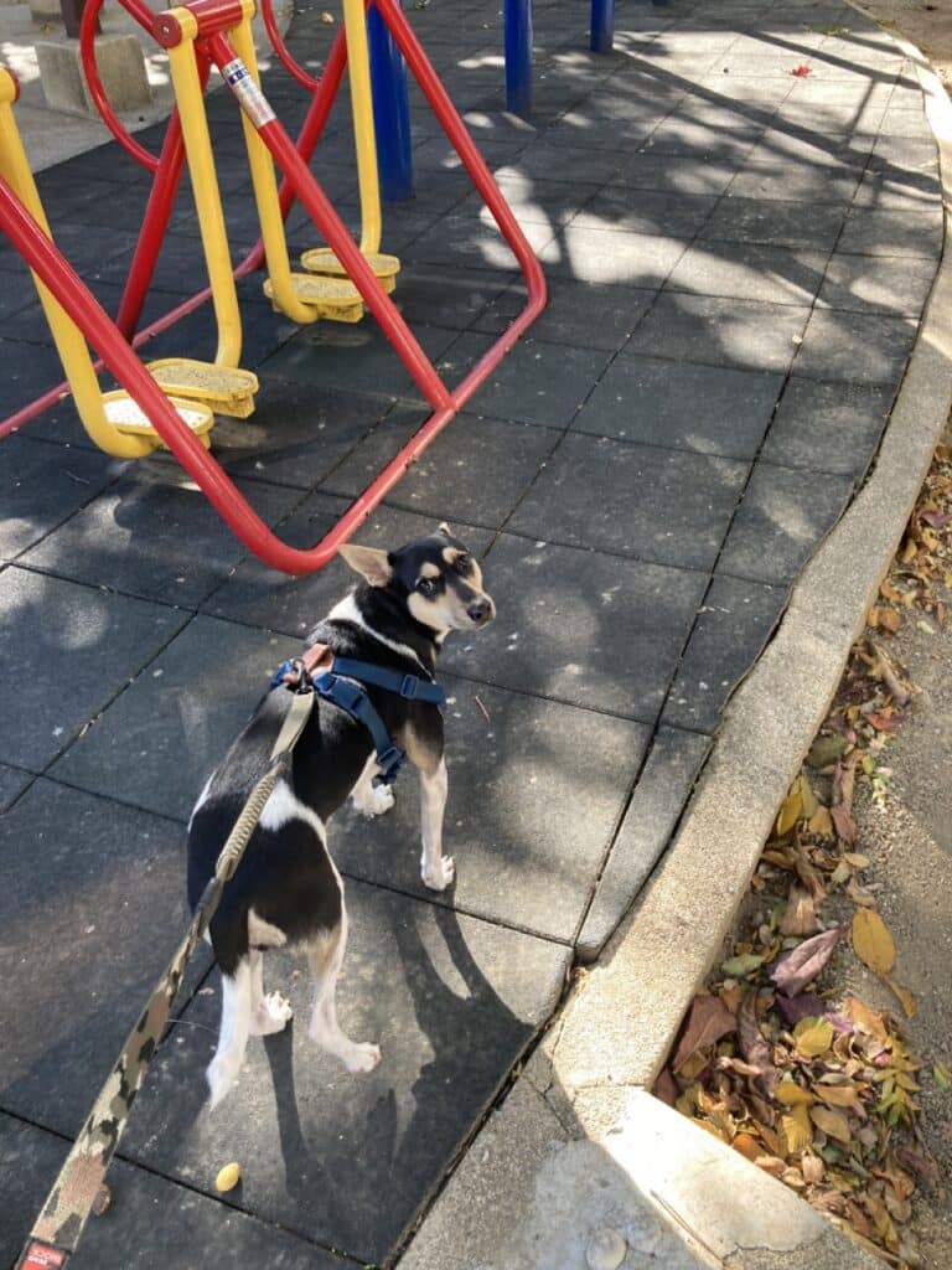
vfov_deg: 63.4
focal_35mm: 28
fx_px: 1027
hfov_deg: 49.7
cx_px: 476
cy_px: 635
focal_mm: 3.99
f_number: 1.8
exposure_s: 1/121
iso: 50
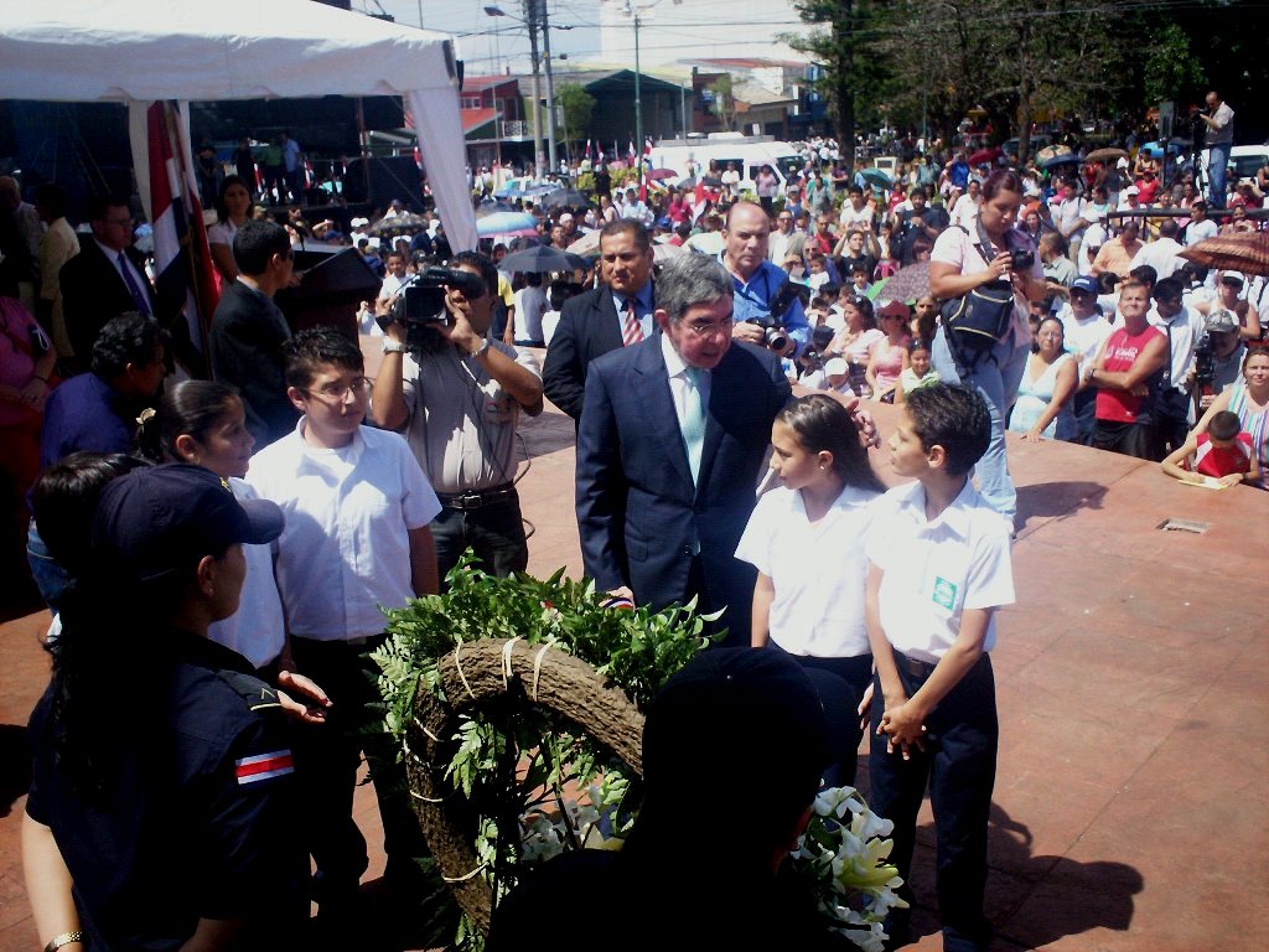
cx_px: 634
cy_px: 476
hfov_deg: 51.4
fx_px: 1320
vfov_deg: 39.7
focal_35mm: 36
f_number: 4.5
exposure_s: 1/401
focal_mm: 6
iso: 100
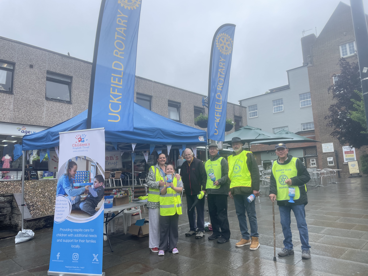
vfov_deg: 53.1
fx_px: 276
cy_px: 138
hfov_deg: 67.3
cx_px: 184
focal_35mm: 26
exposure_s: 1/716
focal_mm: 4.2
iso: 32
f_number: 1.6
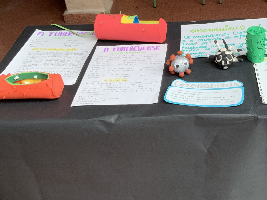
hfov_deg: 30.9
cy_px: 70
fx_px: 463
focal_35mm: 60
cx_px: 232
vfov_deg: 24.3
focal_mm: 3
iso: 20
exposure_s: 1/122
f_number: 1.8
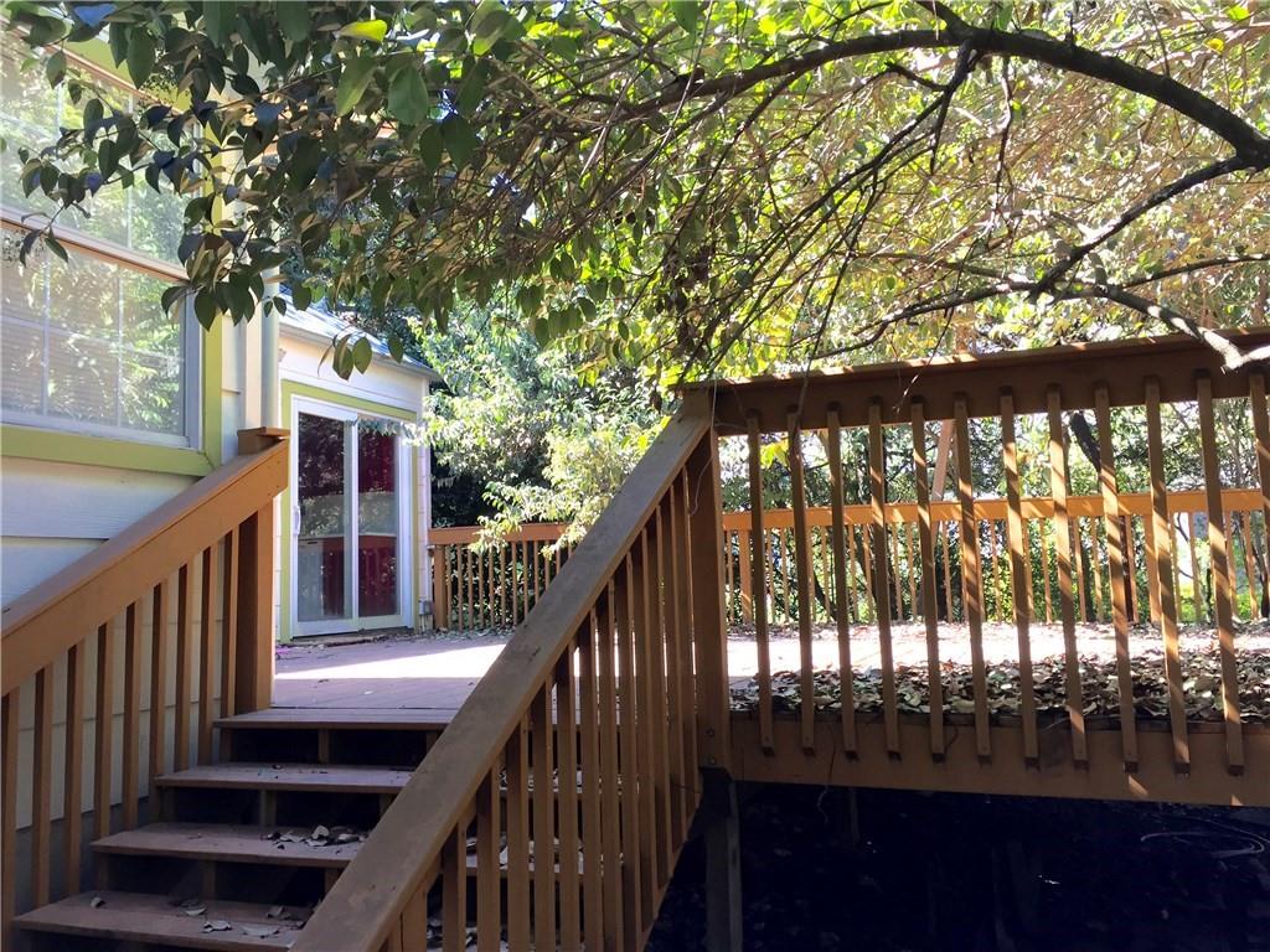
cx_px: 635
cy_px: 476
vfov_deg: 48.2
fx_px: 1064
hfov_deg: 61.7
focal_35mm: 29
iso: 50
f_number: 2.2
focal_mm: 4.15
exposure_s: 1/120
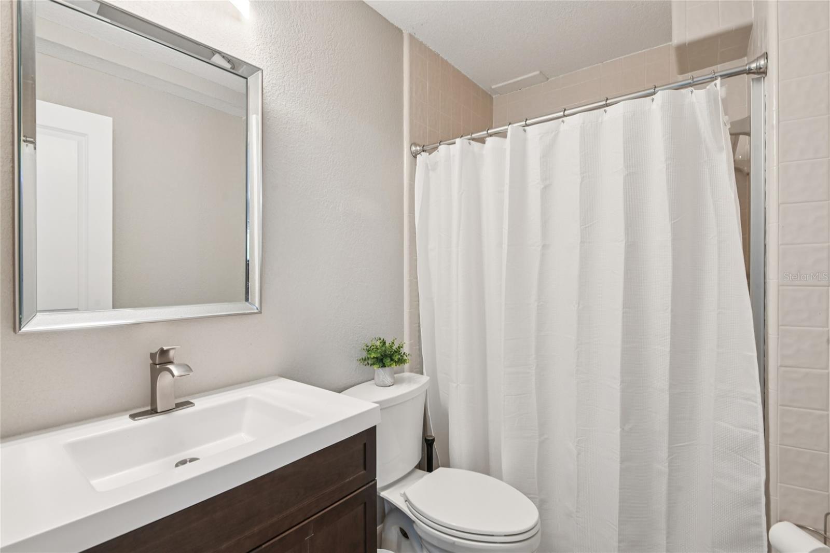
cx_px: 415
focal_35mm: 16
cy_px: 276
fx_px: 369
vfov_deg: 73.7
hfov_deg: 96.7
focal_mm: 16
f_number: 8
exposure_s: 1/10
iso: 400
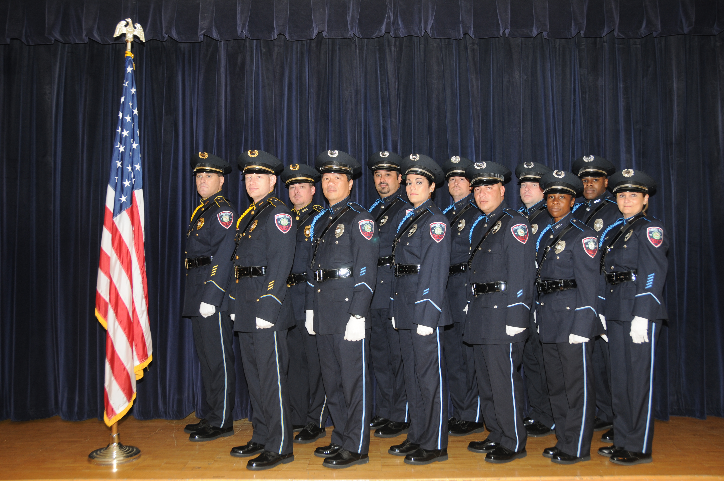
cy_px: 240
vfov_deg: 43.5
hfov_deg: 62.0
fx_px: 603
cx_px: 362
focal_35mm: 30
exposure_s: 1/60
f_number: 3.5
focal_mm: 20
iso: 250
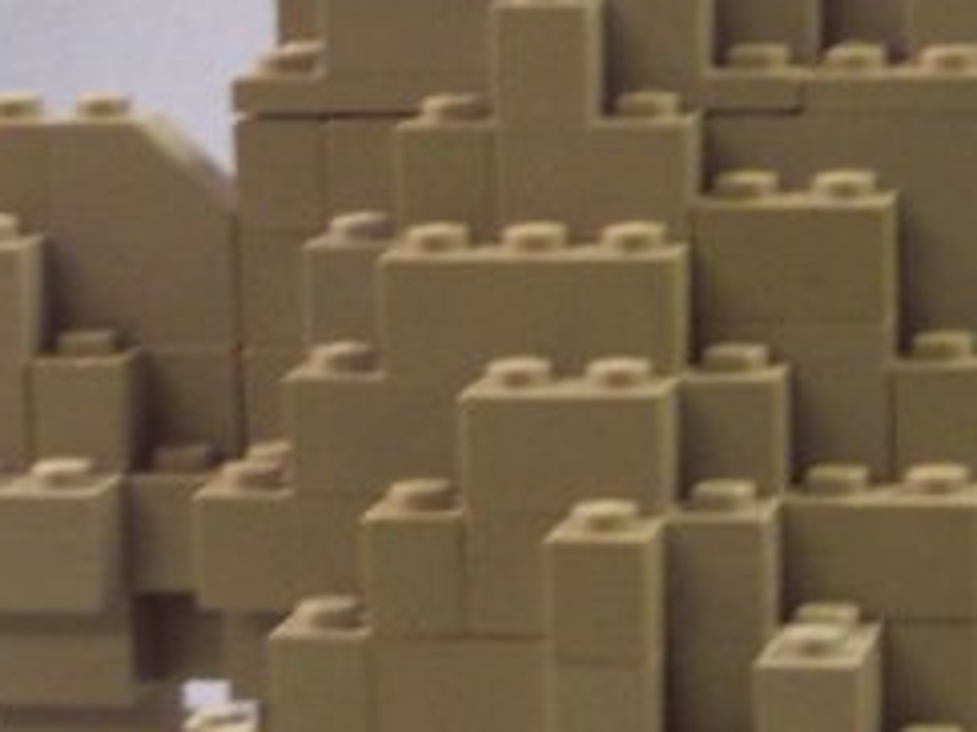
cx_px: 784
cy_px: 414
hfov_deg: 13.1
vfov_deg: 9.9
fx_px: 4232
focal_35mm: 150
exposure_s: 1/15
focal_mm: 8.6
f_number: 3.4
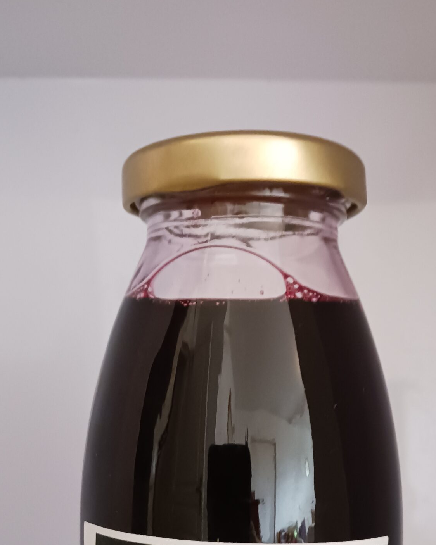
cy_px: 485
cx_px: 270
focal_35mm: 48
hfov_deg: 31.3
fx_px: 775
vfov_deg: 36.5
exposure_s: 1/16.7
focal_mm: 4
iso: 1000
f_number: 1.8
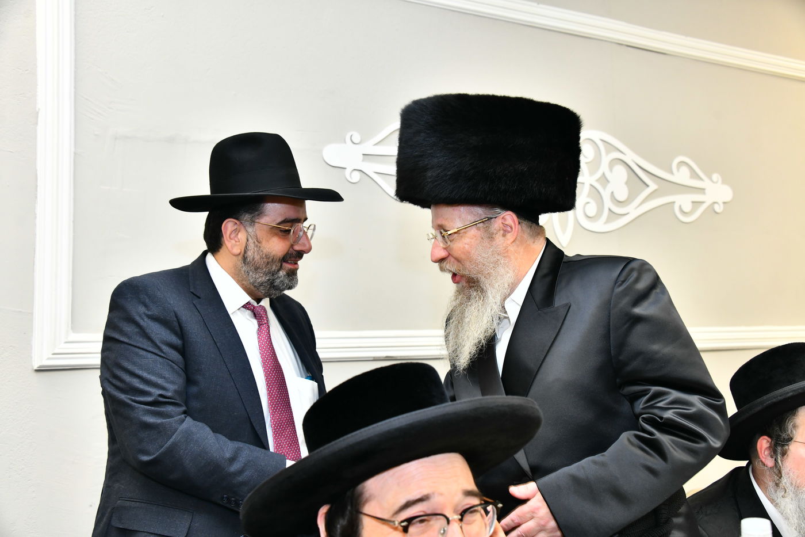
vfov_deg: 35.0
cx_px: 402
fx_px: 850
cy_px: 268
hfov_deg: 50.7
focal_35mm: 38
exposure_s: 1/160
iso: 1600
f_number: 5.6
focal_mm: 38
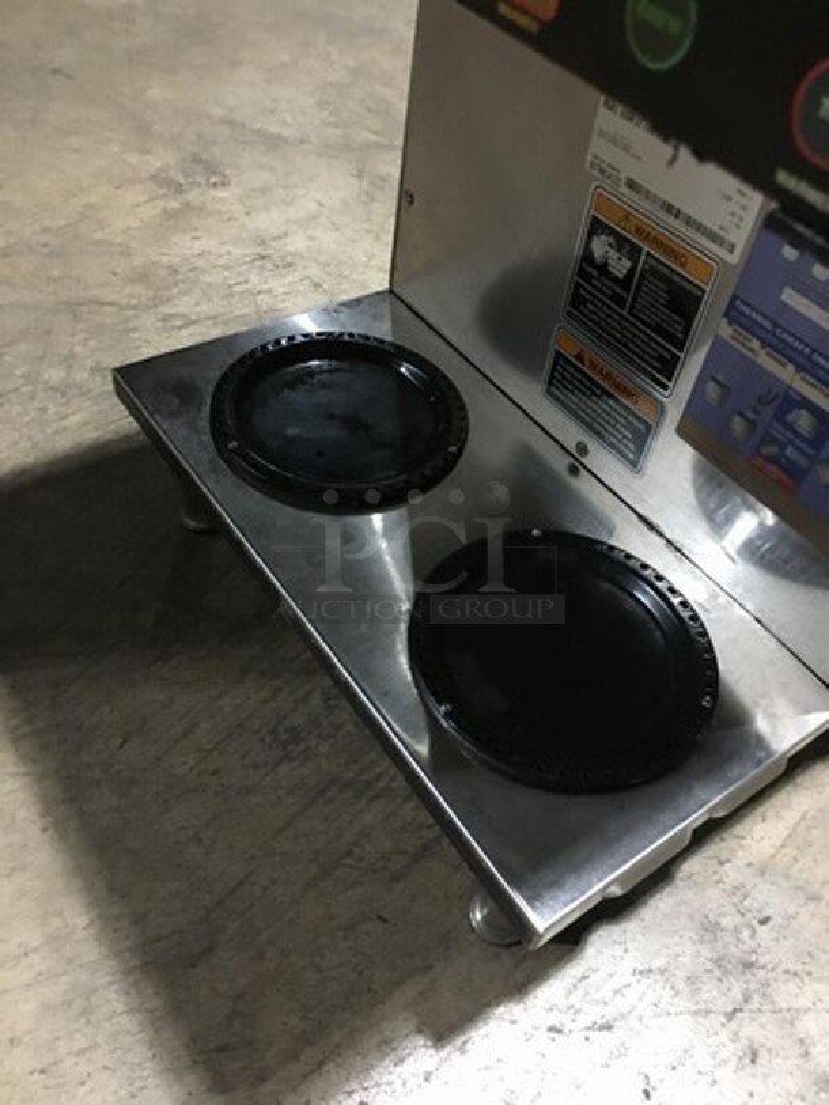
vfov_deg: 61.7
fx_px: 926
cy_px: 552
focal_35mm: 29
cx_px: 414
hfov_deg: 48.2
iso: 64
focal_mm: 4.15
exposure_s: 1/4
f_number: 2.2
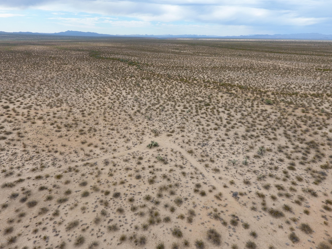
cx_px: 166
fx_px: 192
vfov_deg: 66.0
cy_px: 124
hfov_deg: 81.7
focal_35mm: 20
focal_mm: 3.61
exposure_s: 1/661
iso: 100
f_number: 2.8
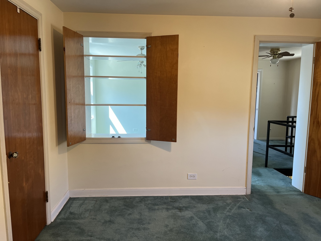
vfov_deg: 53.1
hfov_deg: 67.3
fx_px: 241
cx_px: 160
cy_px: 120
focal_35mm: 26
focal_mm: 5.1
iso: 125
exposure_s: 1/120
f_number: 1.6
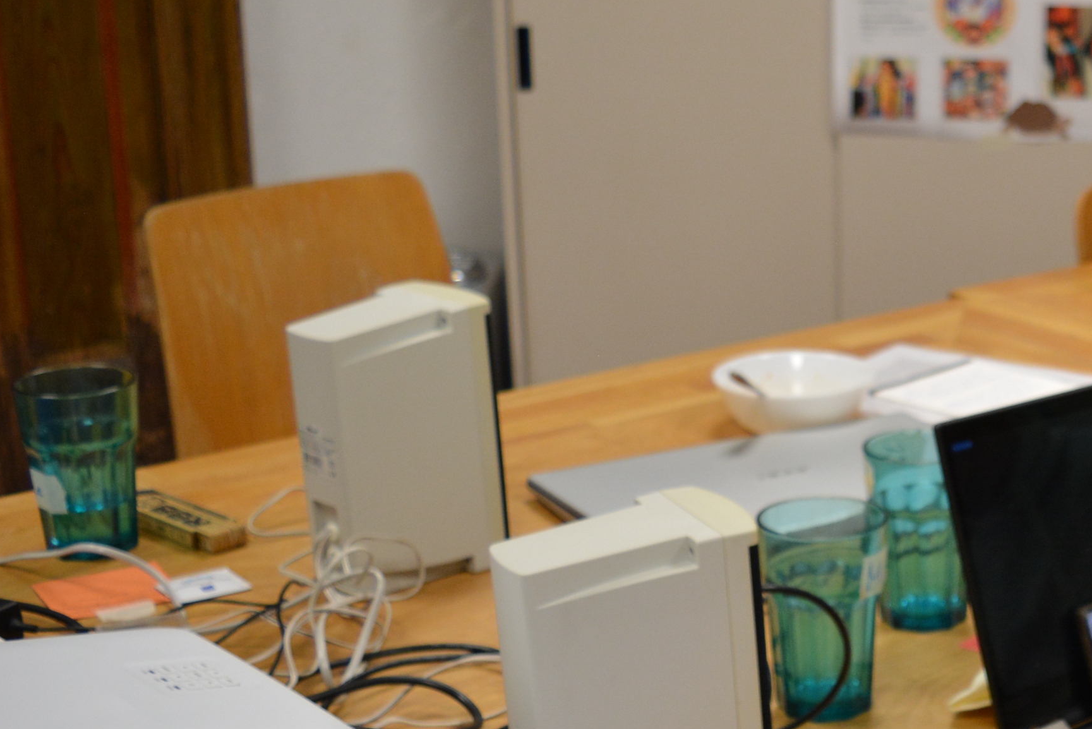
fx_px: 2367
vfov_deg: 17.5
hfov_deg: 23.1
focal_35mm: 78
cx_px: 1412
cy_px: 465
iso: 400
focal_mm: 20
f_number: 4.5
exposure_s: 1/80
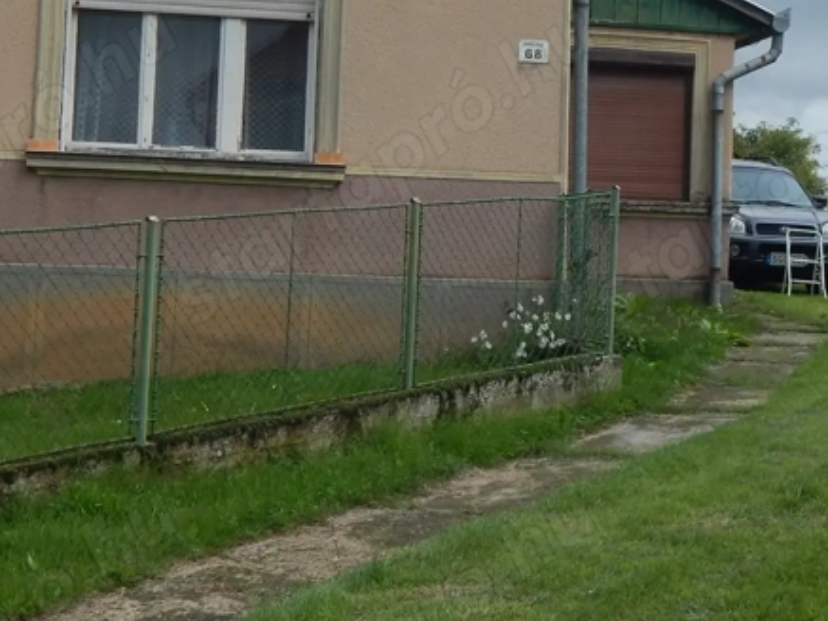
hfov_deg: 22.3
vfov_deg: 16.9
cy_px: 199
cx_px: 633
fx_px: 2082
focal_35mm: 87
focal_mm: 6.8
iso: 125
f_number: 3.4
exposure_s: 1/1000
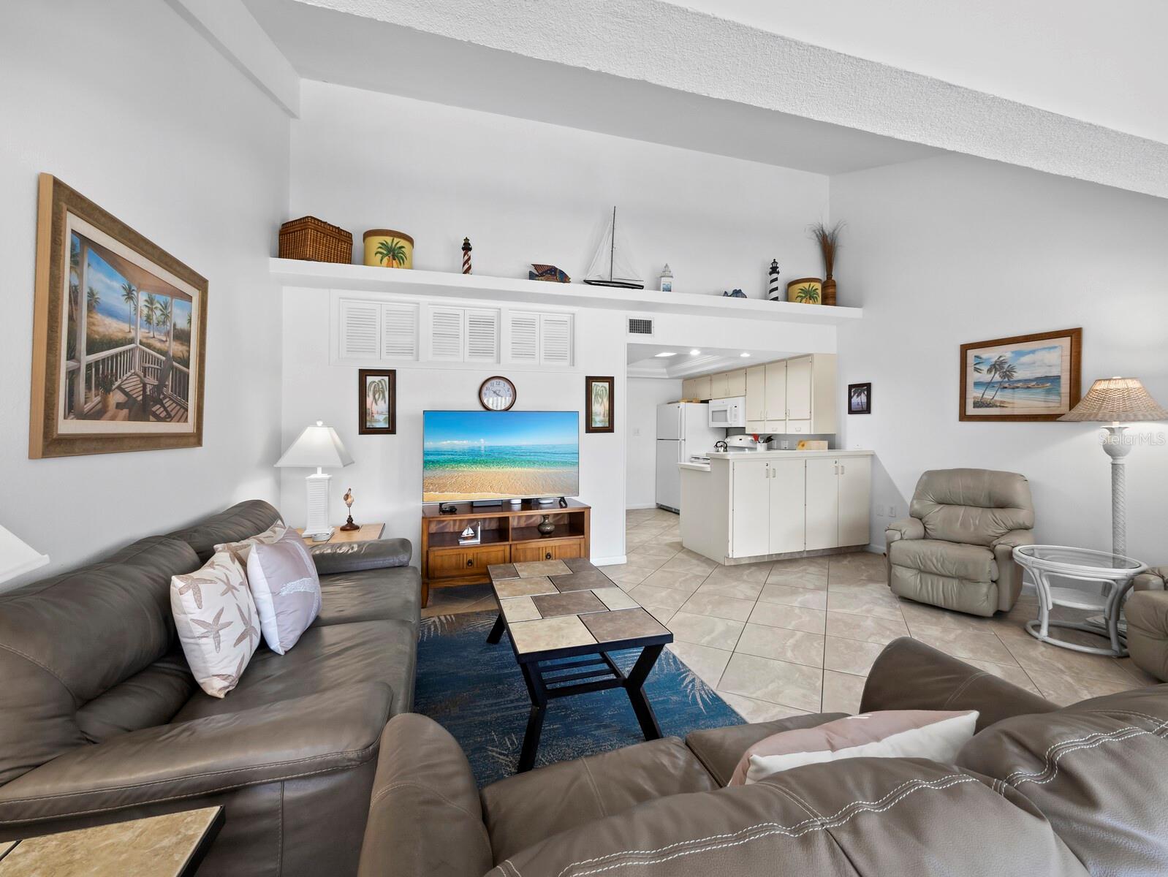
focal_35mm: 14
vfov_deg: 85.7
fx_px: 473
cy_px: 438
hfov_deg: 102.0
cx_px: 584
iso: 400
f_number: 11
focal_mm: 7
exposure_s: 1/3
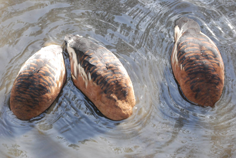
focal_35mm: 105
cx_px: 118
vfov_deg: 13.1
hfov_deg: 19.4
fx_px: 689
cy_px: 79
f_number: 10
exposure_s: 1/160
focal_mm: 70
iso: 1600
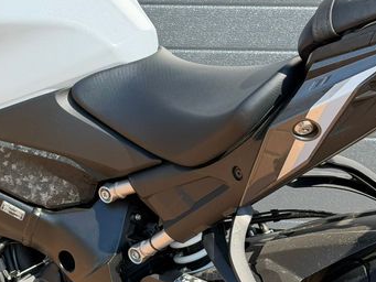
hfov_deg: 21.4
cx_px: 57
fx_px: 978
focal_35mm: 90
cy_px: 203
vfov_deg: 16.4
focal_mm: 6.76
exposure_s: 1/1608
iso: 80
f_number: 1.78
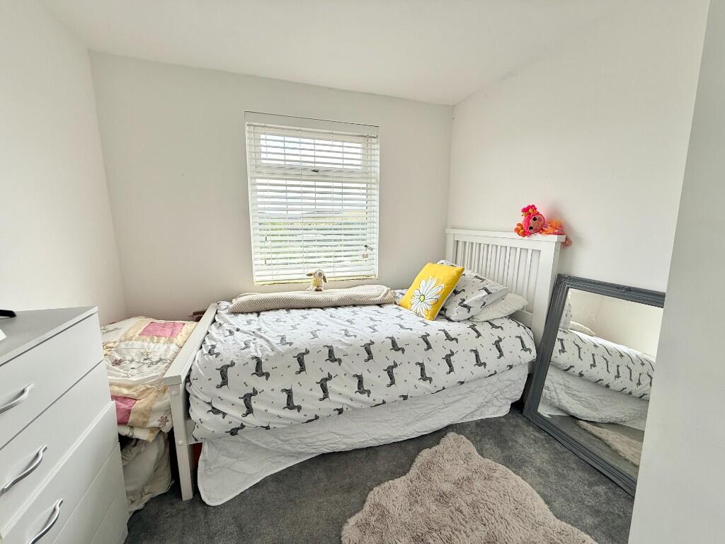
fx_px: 293
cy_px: 272
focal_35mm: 14
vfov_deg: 85.7
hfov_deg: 102.1
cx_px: 362
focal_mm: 2.22
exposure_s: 1/148
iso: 64
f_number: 2.2
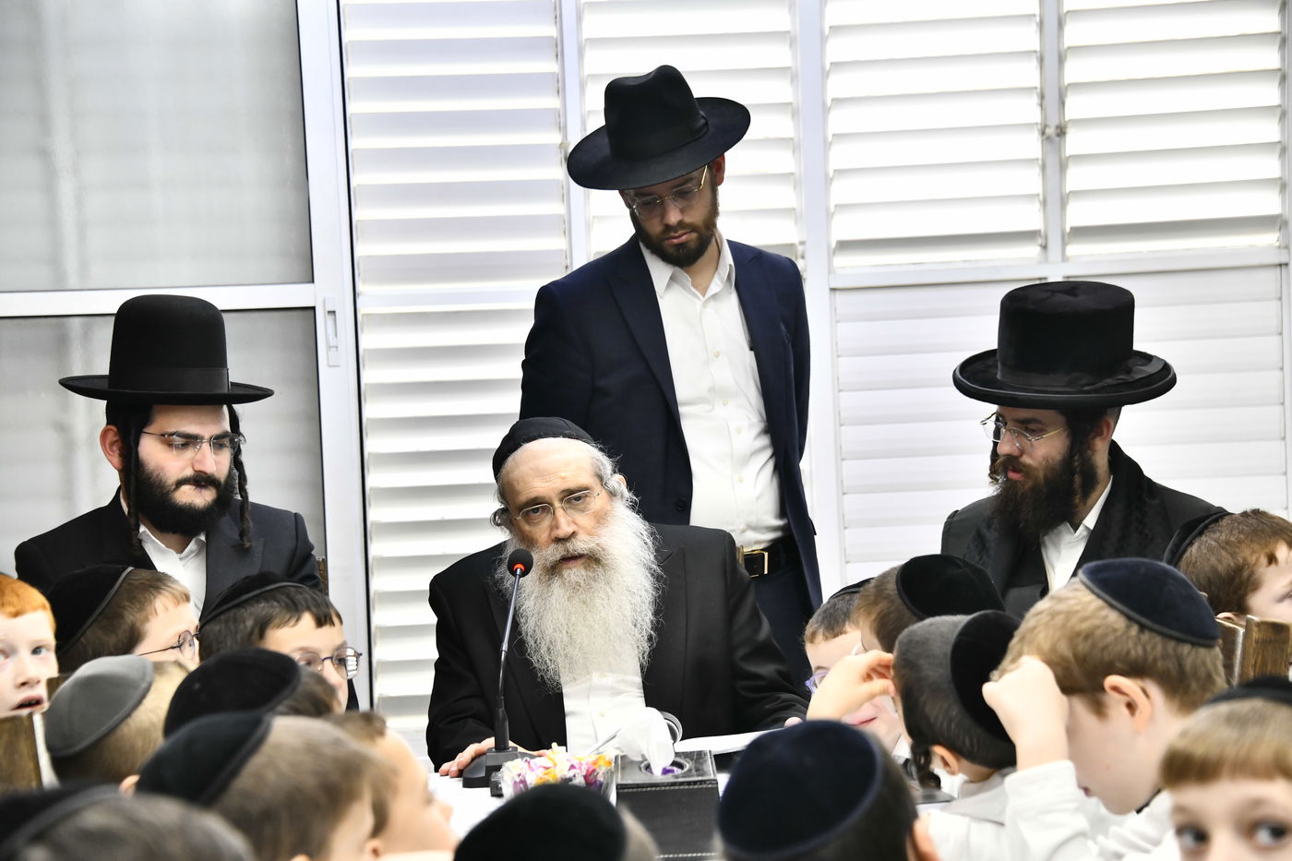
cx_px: 646
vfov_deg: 14.0
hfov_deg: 20.8
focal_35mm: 98
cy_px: 430
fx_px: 3516
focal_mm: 98
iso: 1600
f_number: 5.6
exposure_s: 1/160
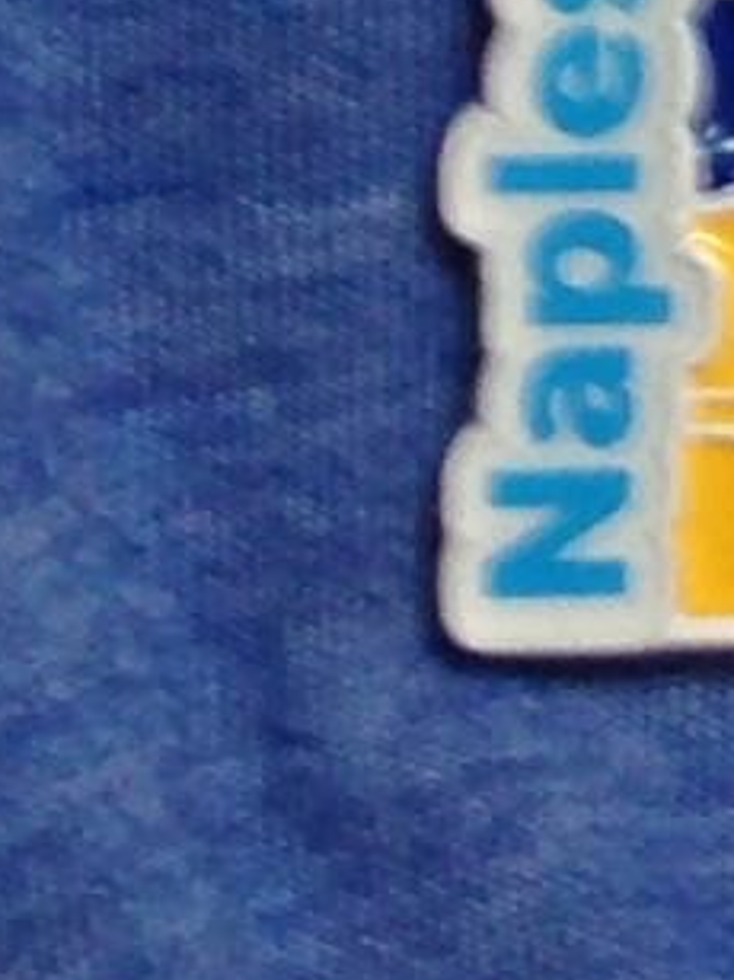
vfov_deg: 5.2
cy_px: -2375
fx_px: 9930
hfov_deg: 3.9
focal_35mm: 351
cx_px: 3096
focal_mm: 4.12
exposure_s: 1/20
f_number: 2.4
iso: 50
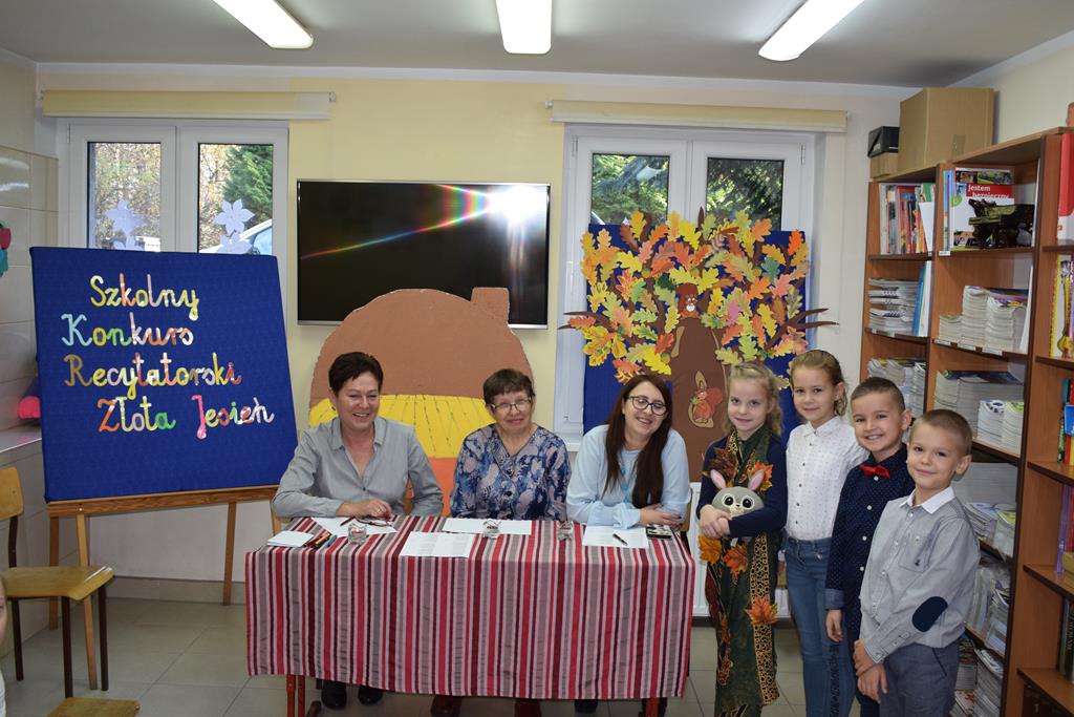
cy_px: 358
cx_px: 537
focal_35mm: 36
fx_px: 1074
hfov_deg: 53.1
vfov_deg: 36.9
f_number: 5
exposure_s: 1/100
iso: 800
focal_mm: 24
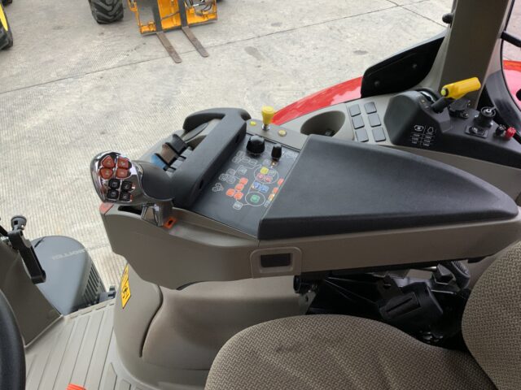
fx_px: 436
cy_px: 195
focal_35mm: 29
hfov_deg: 61.7
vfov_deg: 48.2
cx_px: 260
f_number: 1.8
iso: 64
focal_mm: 3
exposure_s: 1/75
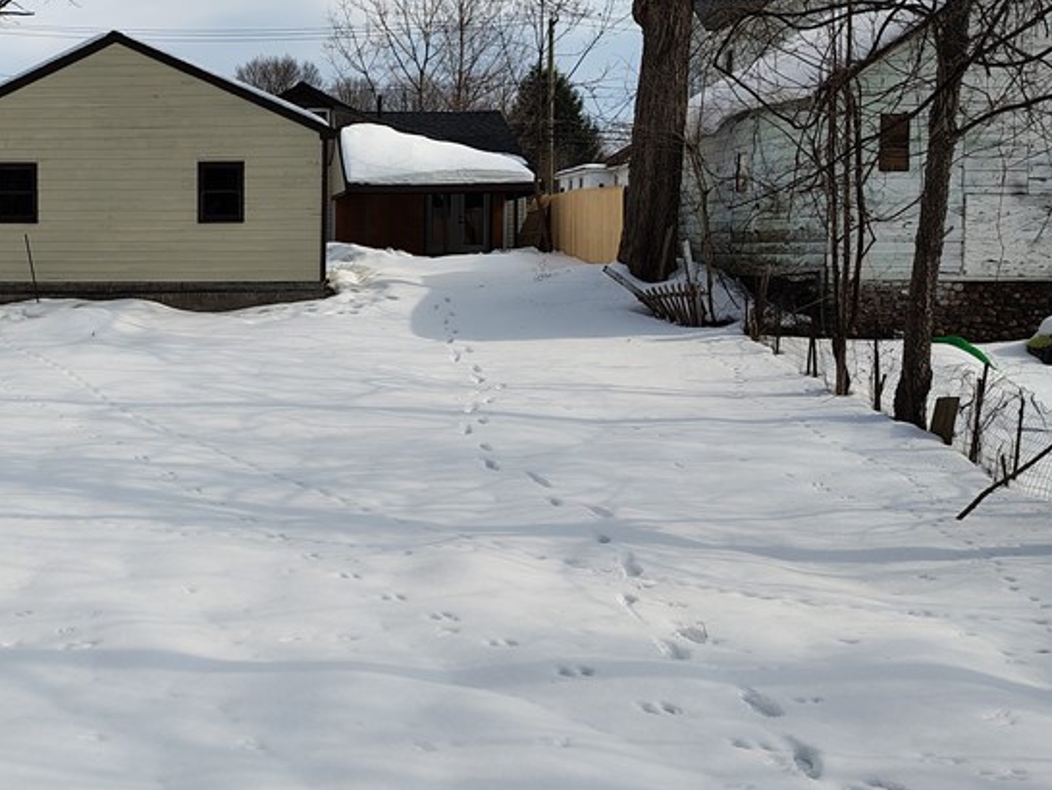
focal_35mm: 45
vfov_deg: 32.1
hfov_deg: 40.0
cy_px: 303
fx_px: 1368
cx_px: 181
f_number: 1.8
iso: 100
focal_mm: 5.56
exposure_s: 1/3714
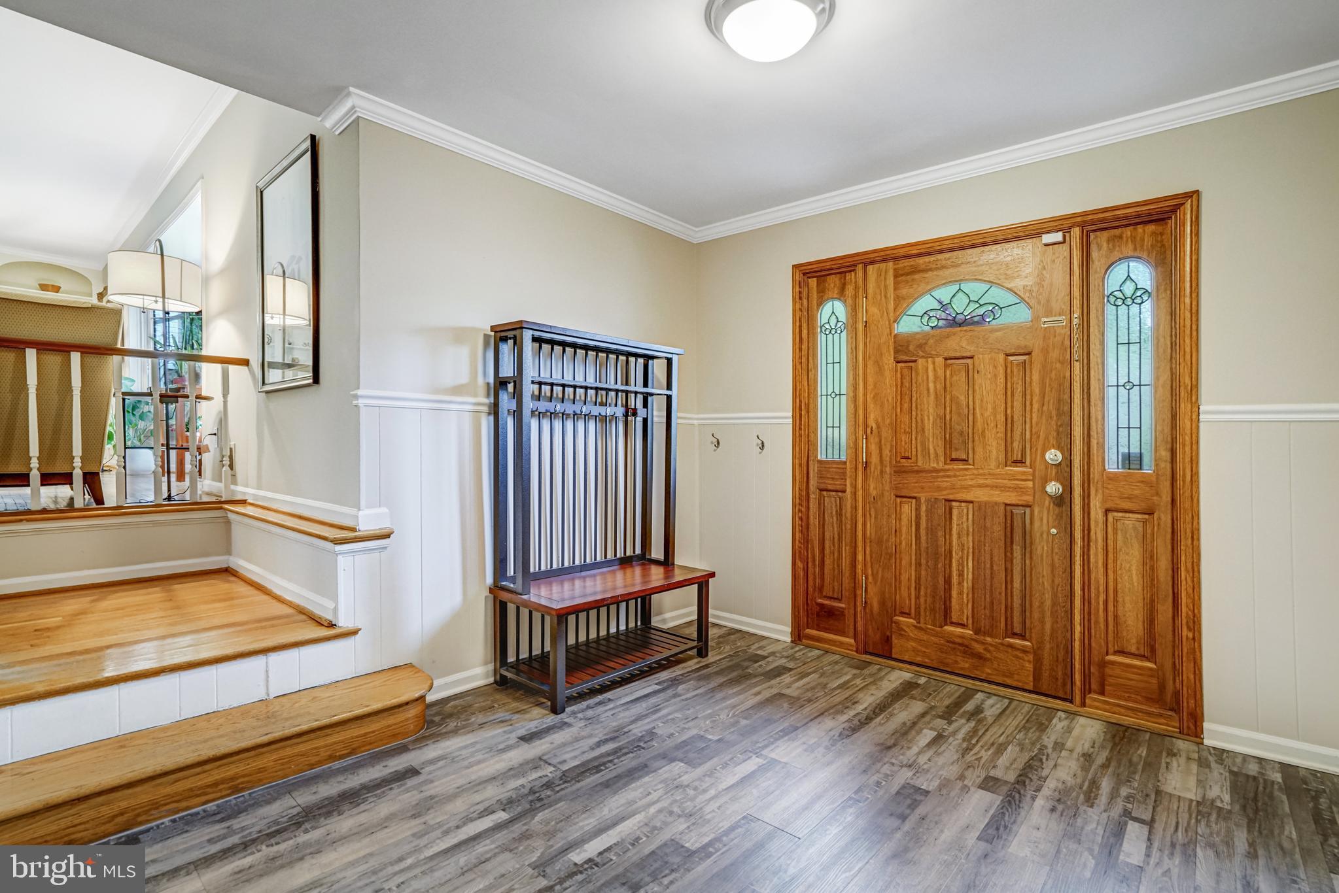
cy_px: 446
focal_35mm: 16
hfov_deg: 96.7
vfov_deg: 73.8
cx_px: 670
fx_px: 595
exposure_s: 1/13
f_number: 8
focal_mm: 16
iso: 1250
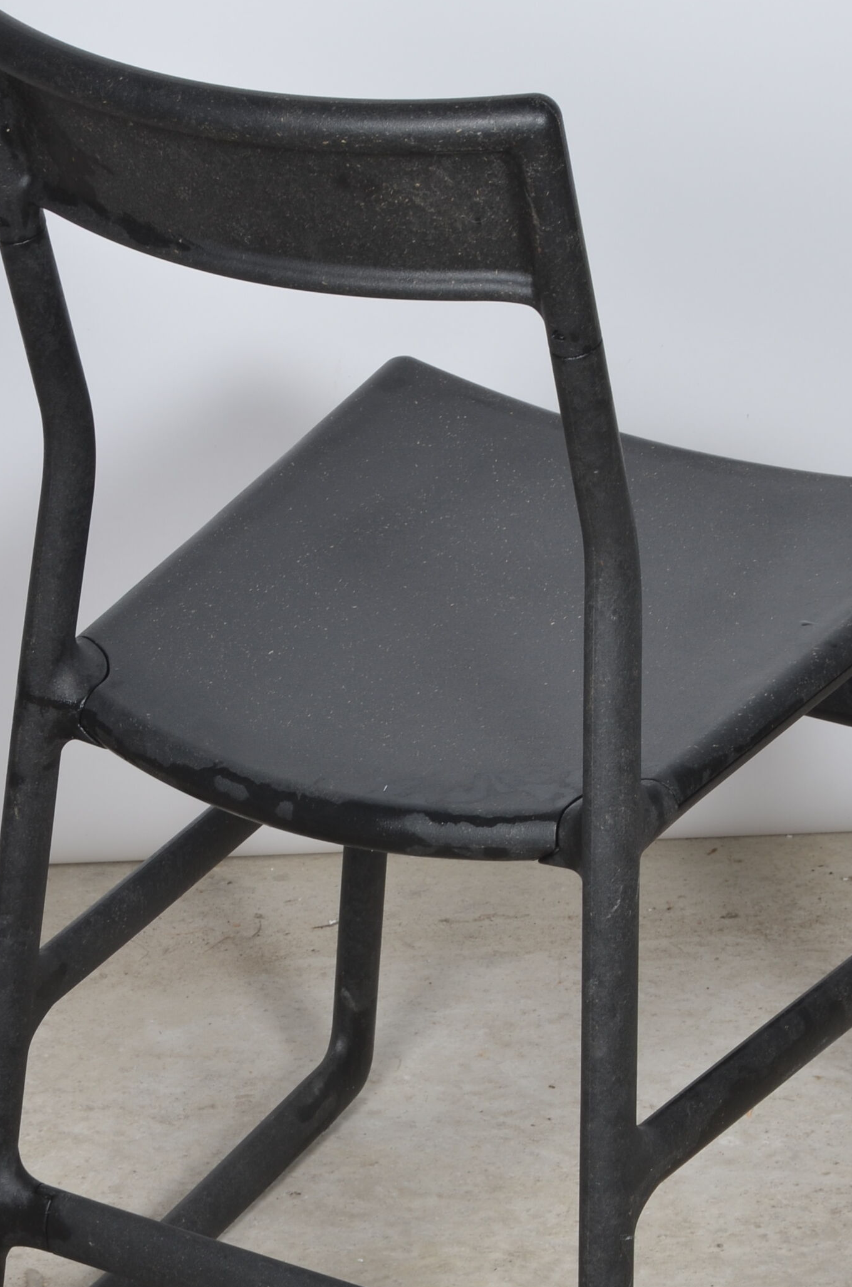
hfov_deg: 10.1
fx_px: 4813
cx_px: 368
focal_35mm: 135
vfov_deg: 15.2
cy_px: 854
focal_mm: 50
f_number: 11
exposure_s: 1/125
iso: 100
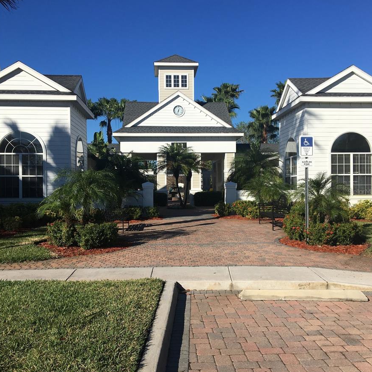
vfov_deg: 47.2
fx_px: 426
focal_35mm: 35
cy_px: 191
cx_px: 187
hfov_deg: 47.2
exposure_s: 1/2959
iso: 25
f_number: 2.2
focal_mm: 4.15
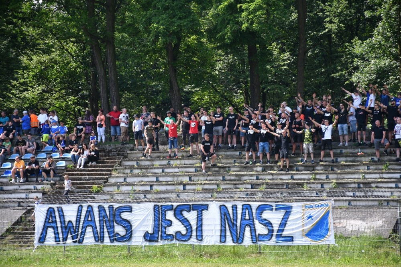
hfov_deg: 12.2
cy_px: 134
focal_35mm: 168
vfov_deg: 8.2
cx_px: 200
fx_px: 1871
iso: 160
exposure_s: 1/320
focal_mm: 112
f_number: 5.6
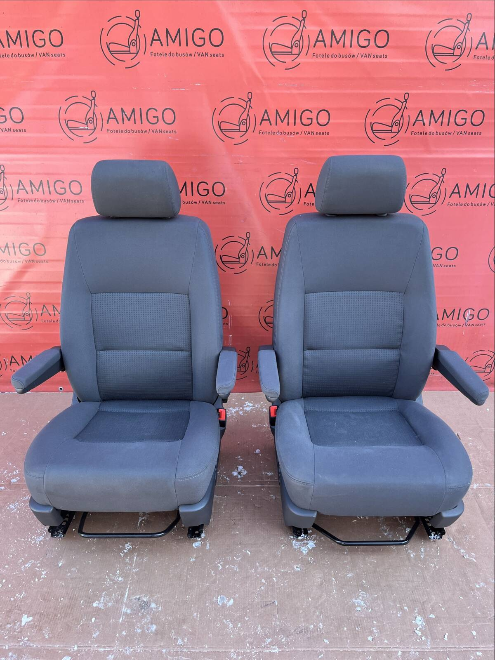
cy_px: 330
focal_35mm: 26
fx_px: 496
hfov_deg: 53.1
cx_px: 248
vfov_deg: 67.3
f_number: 1.6
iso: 80
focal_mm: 5.1
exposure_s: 1/122
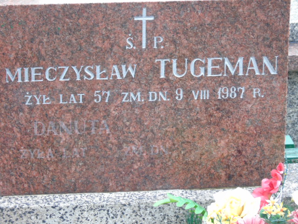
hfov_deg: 10.6
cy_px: 112
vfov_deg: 8.0
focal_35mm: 186
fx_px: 1601
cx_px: 149
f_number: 5
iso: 400
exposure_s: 1/100
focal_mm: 33
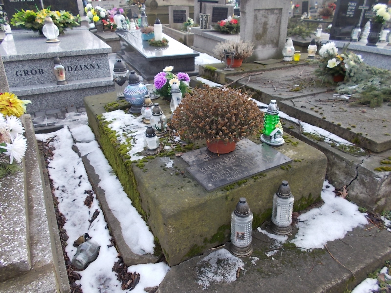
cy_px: 146
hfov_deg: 67.3
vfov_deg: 53.1
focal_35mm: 26
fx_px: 294
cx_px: 196
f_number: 3.2
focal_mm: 4.6
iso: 80
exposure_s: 1/125
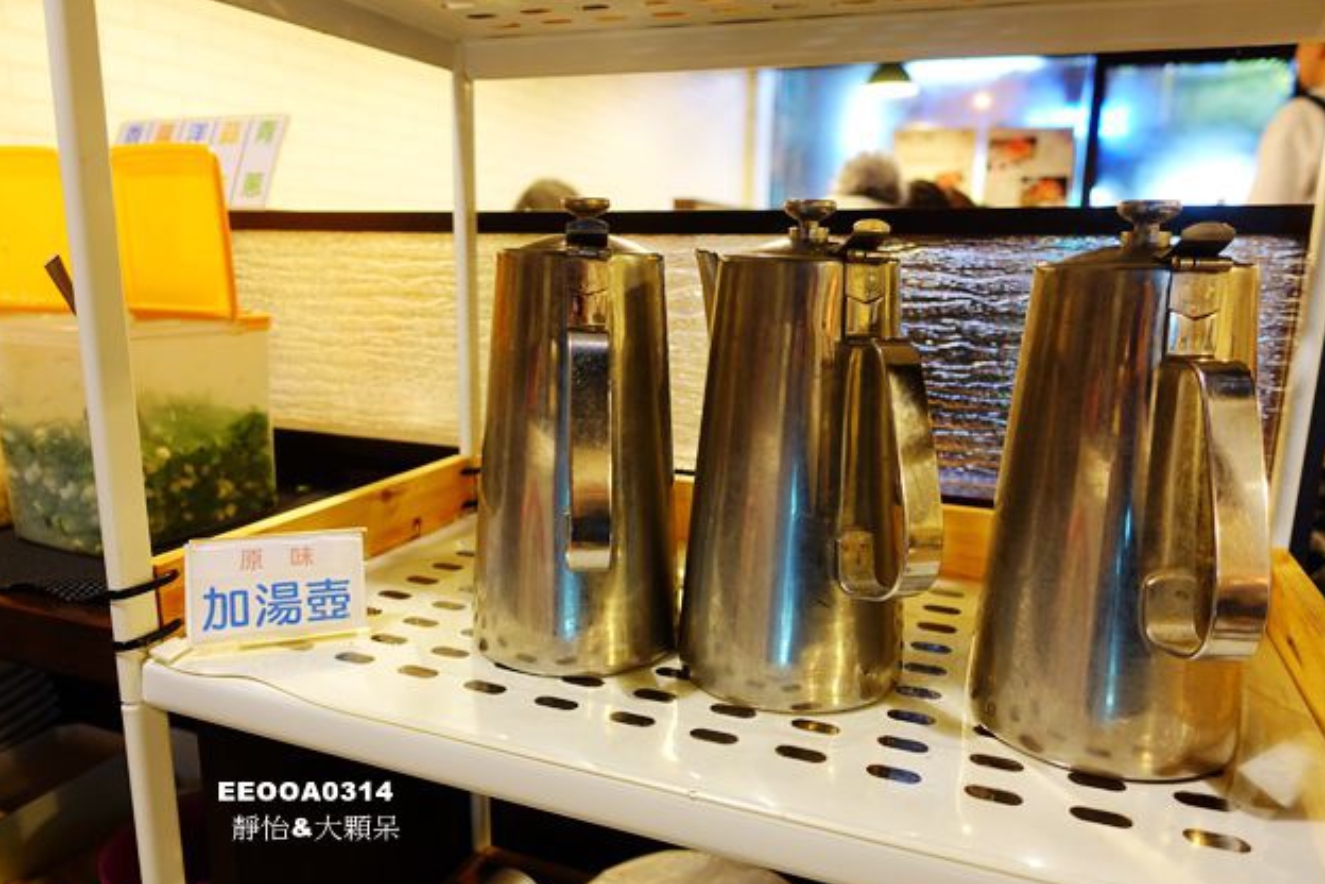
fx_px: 920
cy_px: 456
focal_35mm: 25
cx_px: 667
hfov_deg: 71.5
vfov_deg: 51.3
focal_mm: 8.8
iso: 400
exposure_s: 1/30
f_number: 1.8
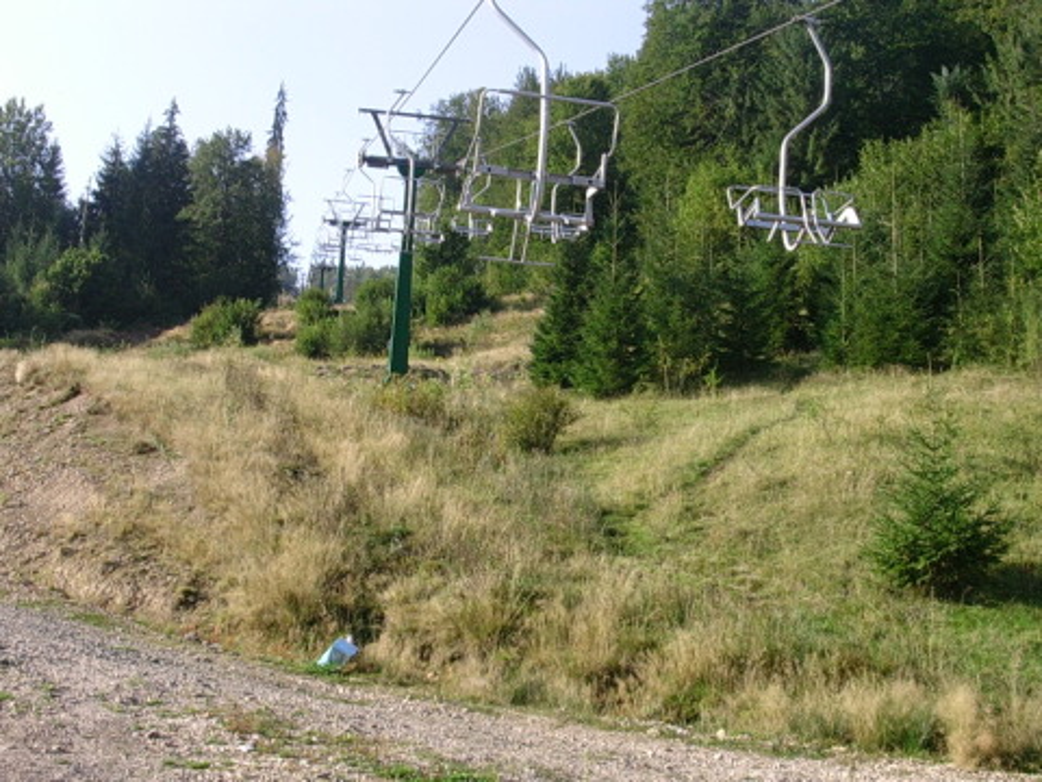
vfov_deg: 32.2
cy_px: 391
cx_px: 521
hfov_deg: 42.1
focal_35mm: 45
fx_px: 1355
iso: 70
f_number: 5.8
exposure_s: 1/136
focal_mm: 6.7
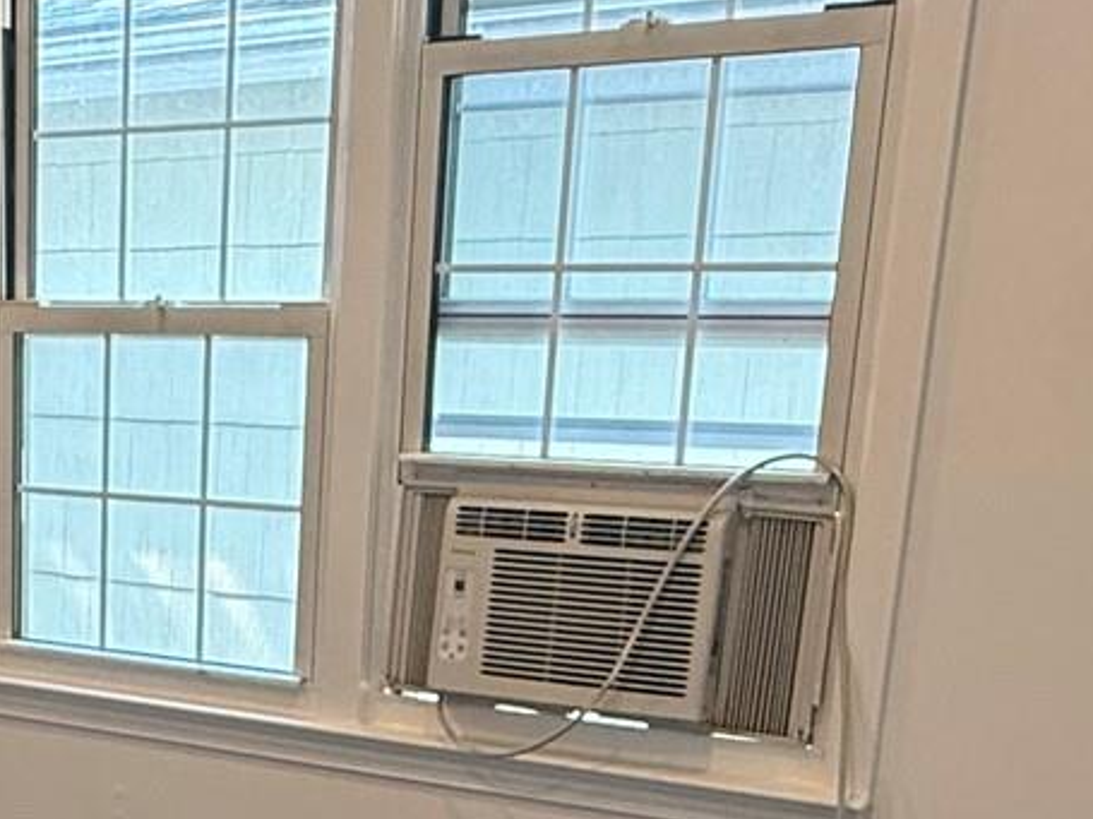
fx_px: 1989
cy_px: 877
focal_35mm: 63
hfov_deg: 29.0
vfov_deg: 22.1
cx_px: 34
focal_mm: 2.22
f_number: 2.2
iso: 160
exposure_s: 1/120
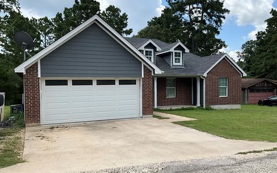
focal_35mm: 33
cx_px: 147
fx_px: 249
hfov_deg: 58.1
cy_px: 92
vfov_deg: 38.3
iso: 25
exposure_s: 1/1055
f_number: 1.8
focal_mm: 3
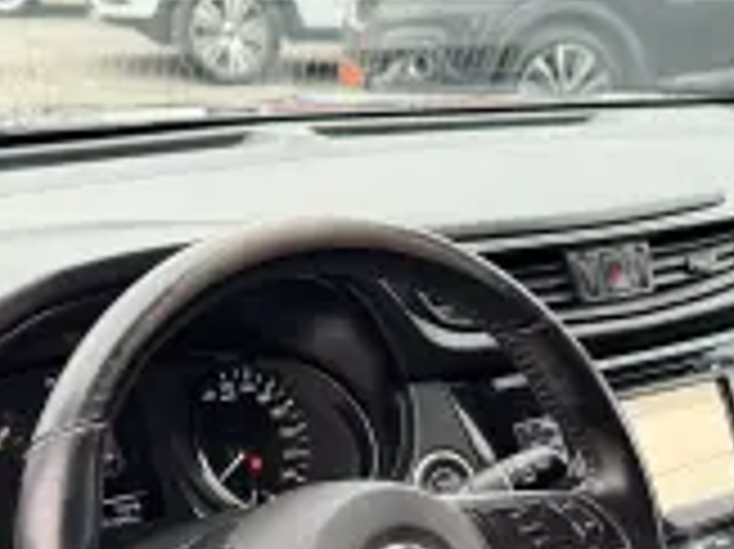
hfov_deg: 36.0
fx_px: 1123
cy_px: 603
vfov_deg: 25.5
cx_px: 459
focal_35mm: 53
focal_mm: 6.76
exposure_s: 1/60
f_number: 1.78
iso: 200
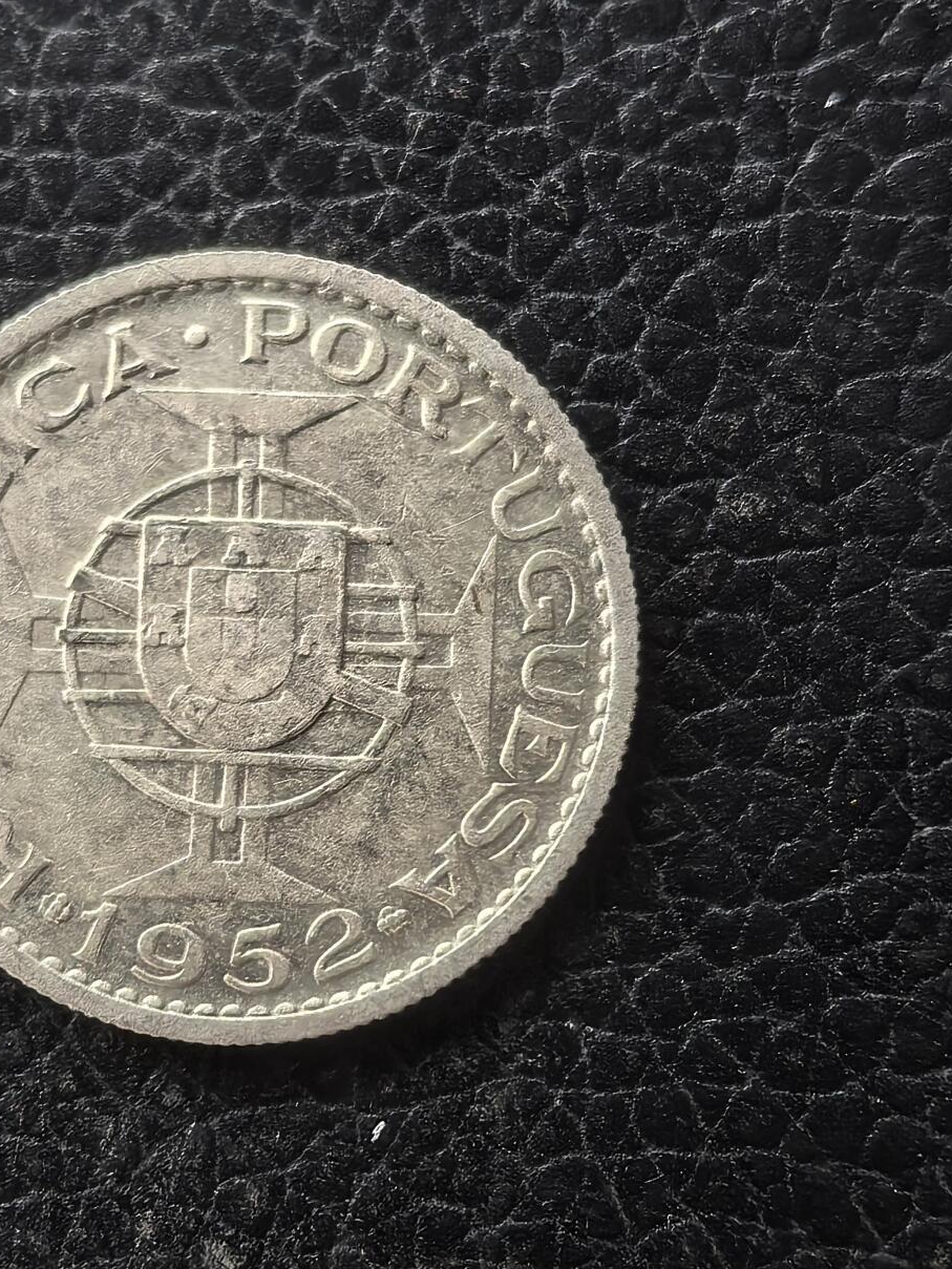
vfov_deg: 29.0
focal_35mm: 67
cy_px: 677
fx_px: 2456
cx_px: 279
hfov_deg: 21.8
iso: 320
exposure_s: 1/33.2
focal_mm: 5.75
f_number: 2
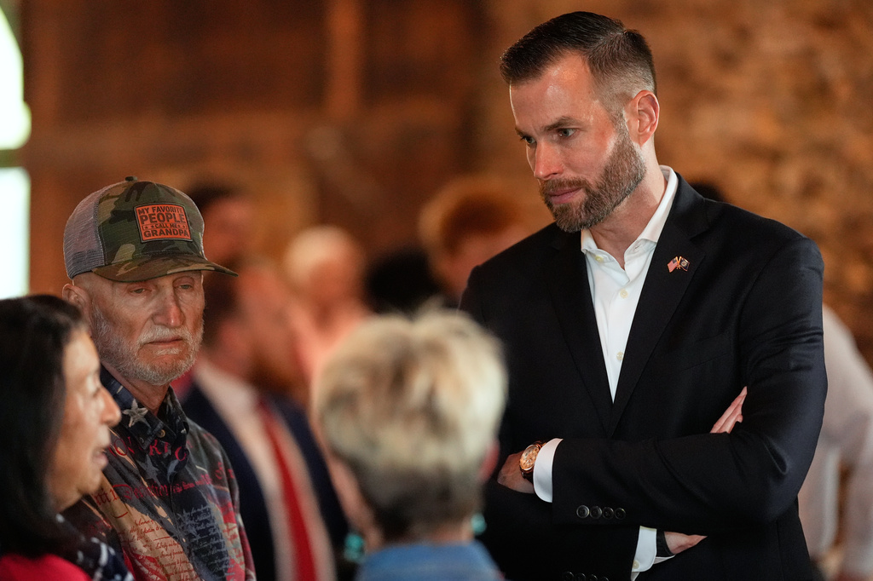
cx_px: 436
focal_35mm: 135
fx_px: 3273
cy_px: 290
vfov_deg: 10.2
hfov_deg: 15.2
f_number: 1.8
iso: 5000
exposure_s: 1/1250
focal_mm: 135
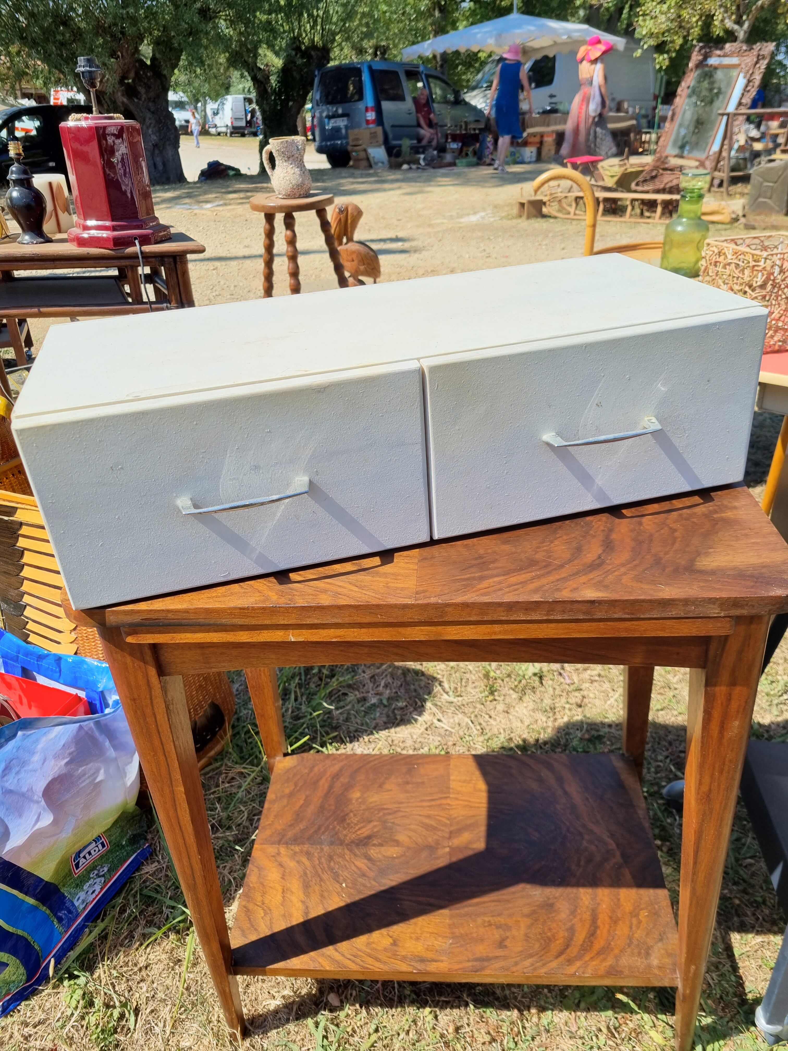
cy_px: 526
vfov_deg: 67.3
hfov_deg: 53.1
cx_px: 394
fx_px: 789
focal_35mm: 26
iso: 50
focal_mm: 5.4
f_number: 1.8
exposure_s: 1/972
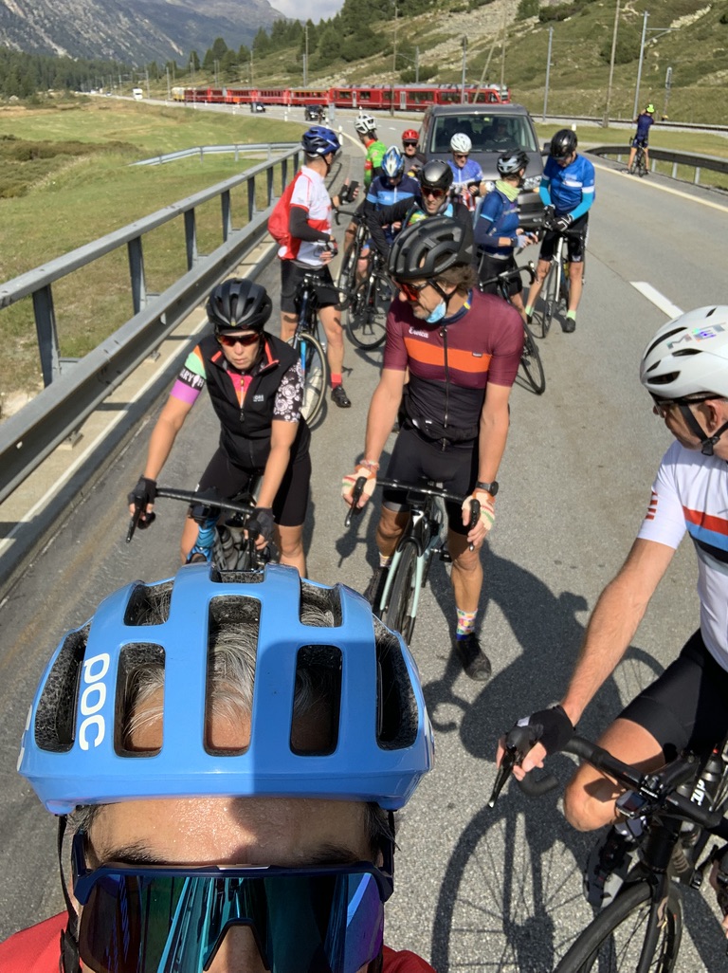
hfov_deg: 44.1
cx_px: 364
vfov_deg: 56.8
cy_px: 486
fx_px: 898
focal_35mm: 32
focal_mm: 2.87
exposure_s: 1/949
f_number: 2.2
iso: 16
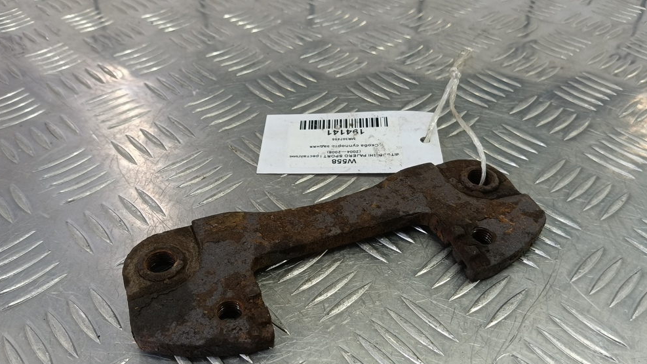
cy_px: 241
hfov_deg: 71.9
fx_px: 446
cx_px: 329
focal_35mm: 26
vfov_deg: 43.8
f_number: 1.6
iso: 114
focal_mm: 4.11
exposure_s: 1/50
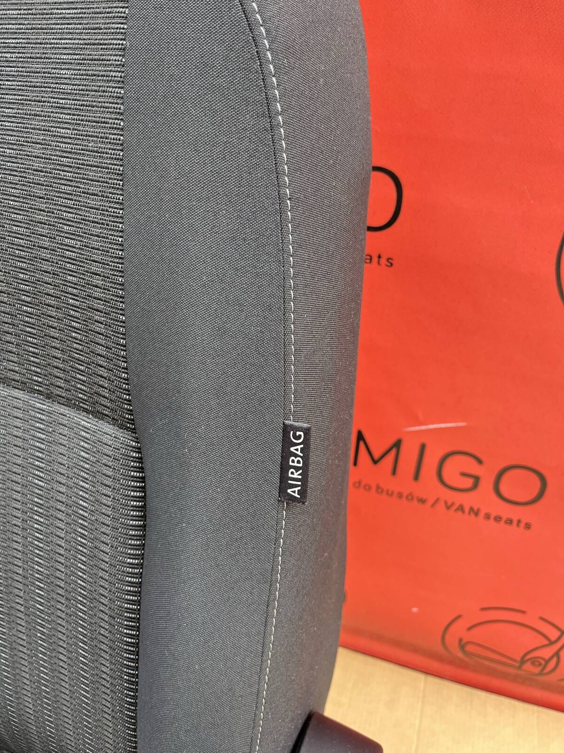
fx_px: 565
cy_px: 376
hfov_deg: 53.1
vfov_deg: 67.3
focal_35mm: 26
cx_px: 282
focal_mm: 5.1
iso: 32
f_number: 1.6
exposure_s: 1/143
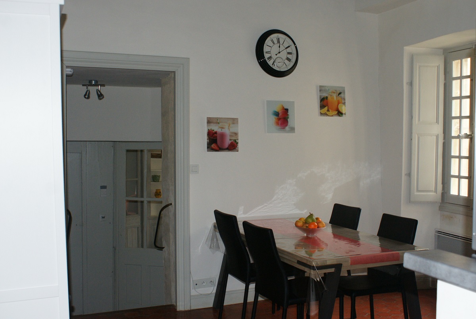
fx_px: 516
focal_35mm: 39
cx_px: 238
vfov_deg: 34.3
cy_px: 160
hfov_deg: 49.5
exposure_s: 1/60
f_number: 5.6
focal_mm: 26
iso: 800
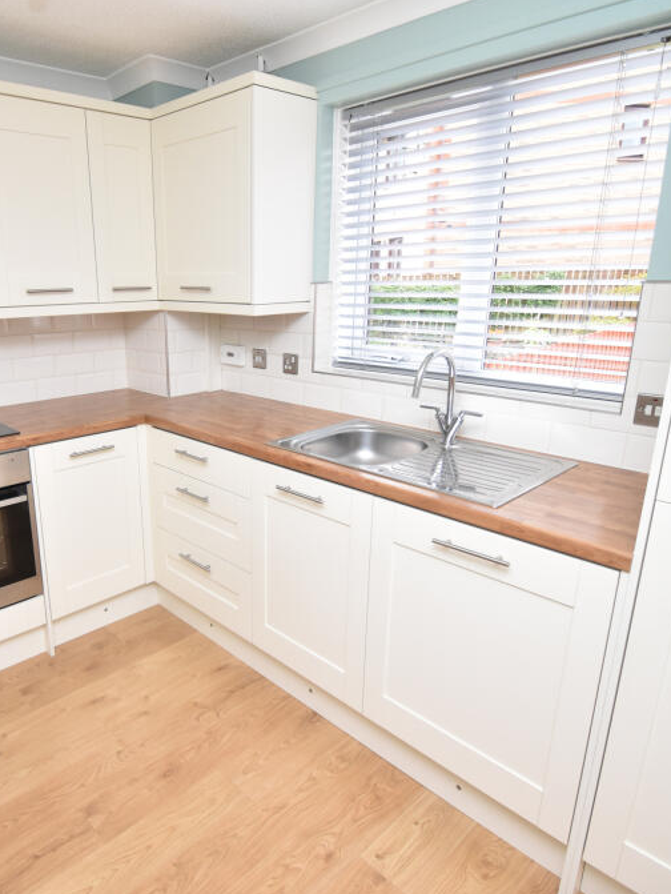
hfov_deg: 59.6
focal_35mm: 22
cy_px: 450
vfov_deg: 76.4
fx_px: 568
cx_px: 221
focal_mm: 10
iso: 800
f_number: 4.5
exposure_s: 1/200
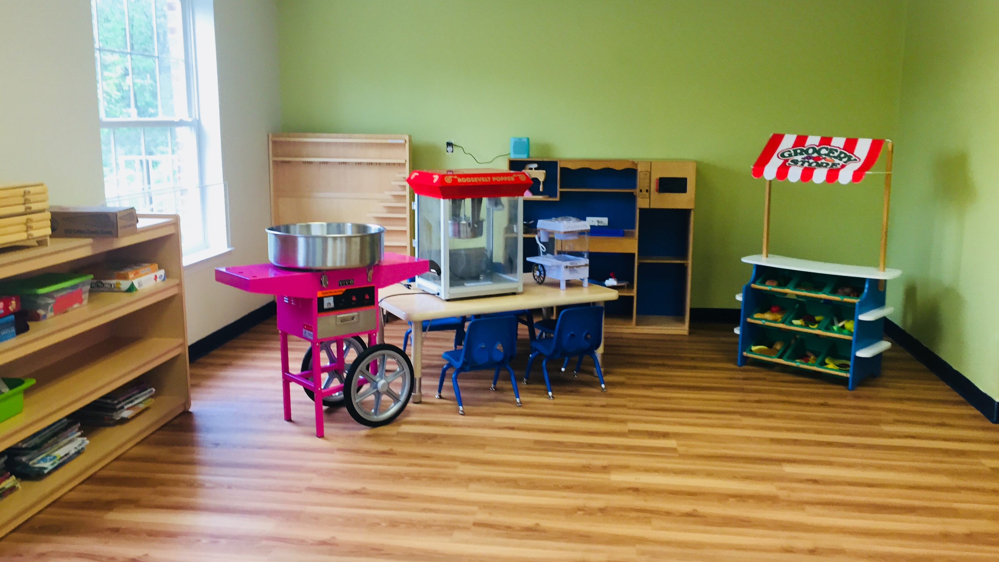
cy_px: 259
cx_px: 495
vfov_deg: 36.7
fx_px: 848
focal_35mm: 32
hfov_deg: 61.0
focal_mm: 4.15
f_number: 2.2
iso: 64
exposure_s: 1/30
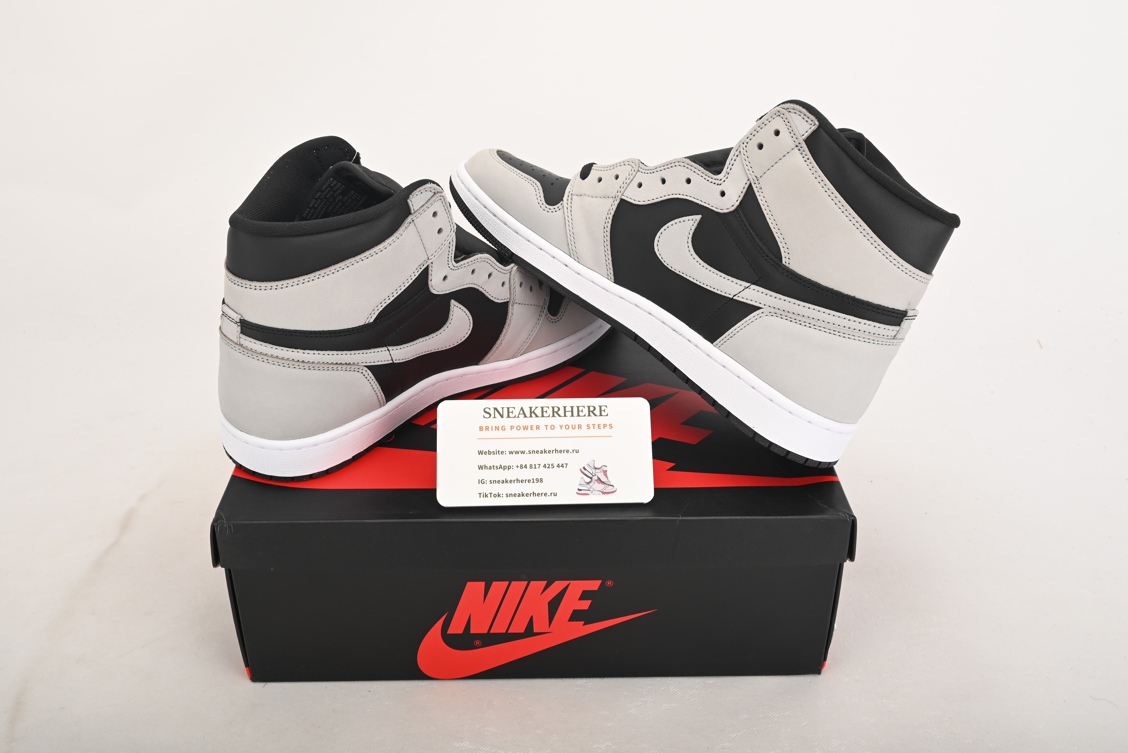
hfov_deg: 55.8
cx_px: 564
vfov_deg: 38.9
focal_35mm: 34
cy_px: 376
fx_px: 1066
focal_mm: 34
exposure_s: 1/200
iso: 100
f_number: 11
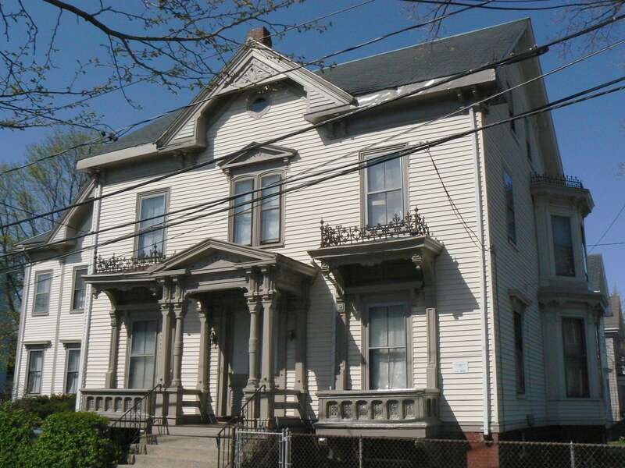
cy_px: 234
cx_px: 312
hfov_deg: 51.4
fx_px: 650
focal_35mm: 36
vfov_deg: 39.7
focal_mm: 6
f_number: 8
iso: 200
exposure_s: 1/1600
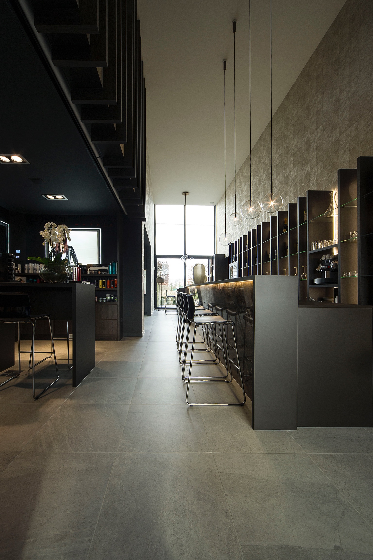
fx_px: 186
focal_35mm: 12
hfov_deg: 90.0
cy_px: 280
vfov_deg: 112.6
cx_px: 186
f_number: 16
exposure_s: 1/6
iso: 400
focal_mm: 12
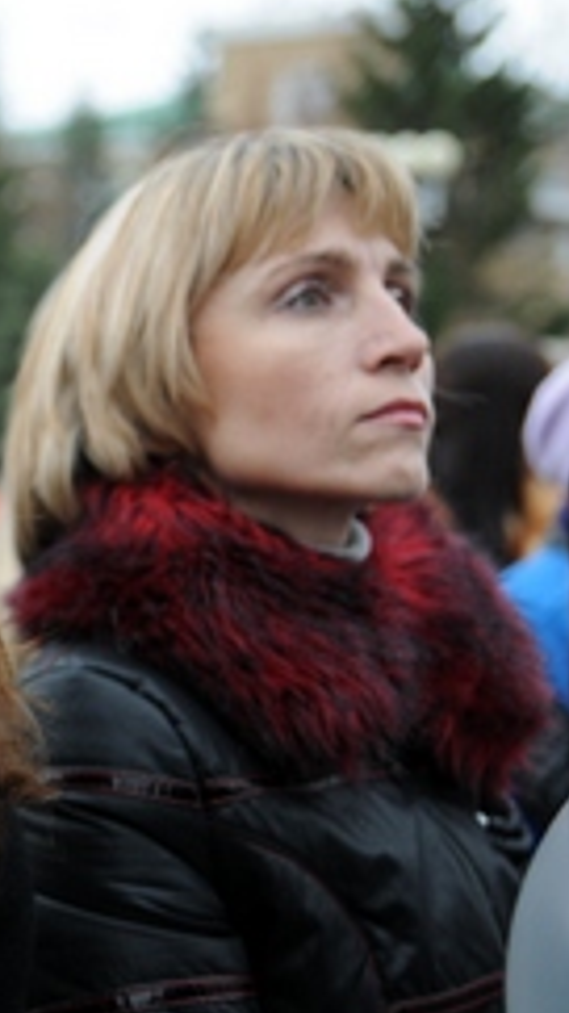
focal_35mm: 104
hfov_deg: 11.4
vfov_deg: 20.6
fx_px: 2791
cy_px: 548
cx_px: -92
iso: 400
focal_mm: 40
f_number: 3.2
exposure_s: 1/500
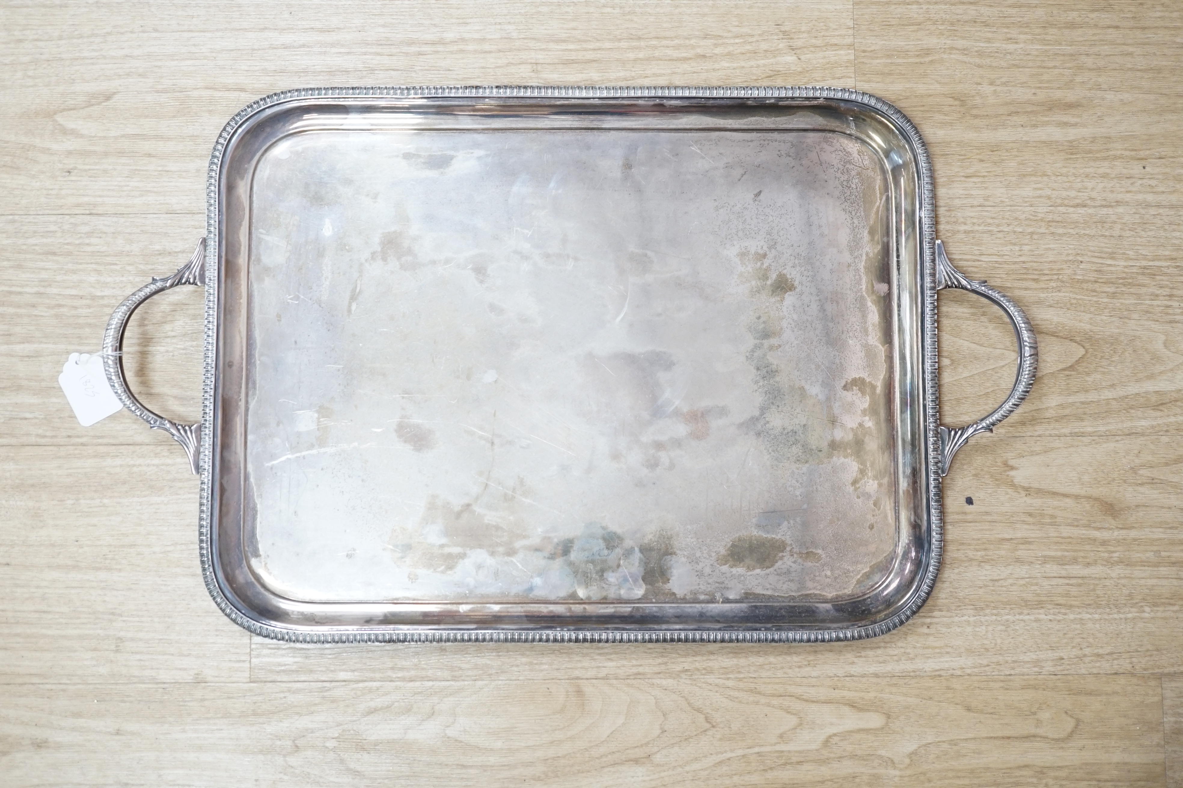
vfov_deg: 29.9
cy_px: 394
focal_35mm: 45
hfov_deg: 43.6
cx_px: 592
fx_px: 1479
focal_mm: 30
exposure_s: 1/60
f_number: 3.5
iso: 1000
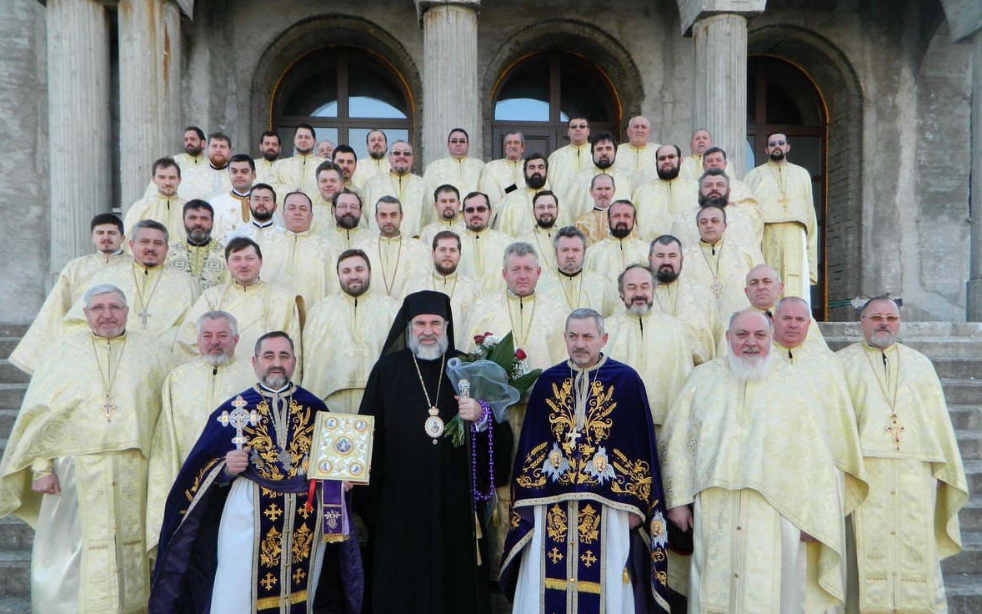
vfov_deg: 45.7
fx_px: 723
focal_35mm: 27
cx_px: 490
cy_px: 373
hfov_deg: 68.4
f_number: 3.1
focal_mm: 4.5
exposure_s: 1/100
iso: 80
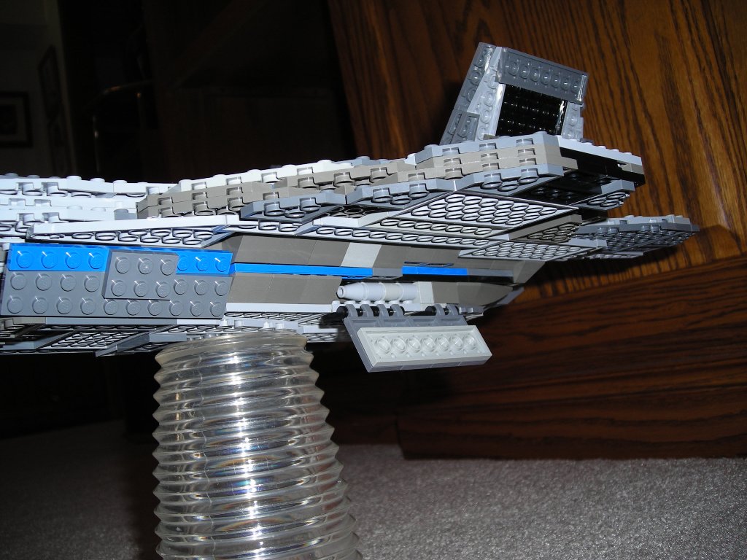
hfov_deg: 49.0
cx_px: 374
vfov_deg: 37.7
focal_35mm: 38
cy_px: 280
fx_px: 820
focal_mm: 6.3
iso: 50
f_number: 3.2
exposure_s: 1/60
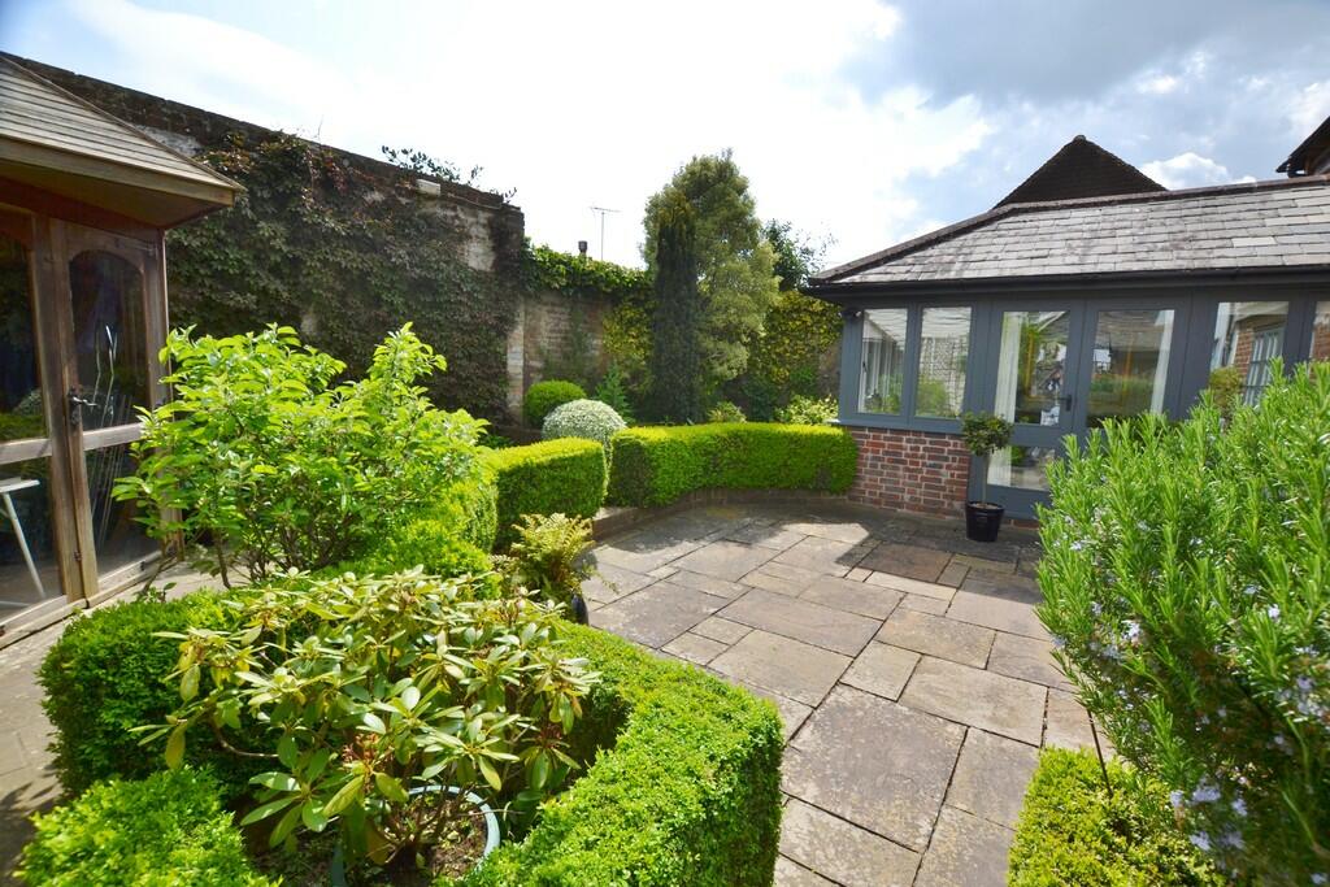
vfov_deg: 77.3
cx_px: 665
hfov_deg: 100.4
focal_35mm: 15
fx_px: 554
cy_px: 444
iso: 100
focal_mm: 10
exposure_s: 1/250
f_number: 8
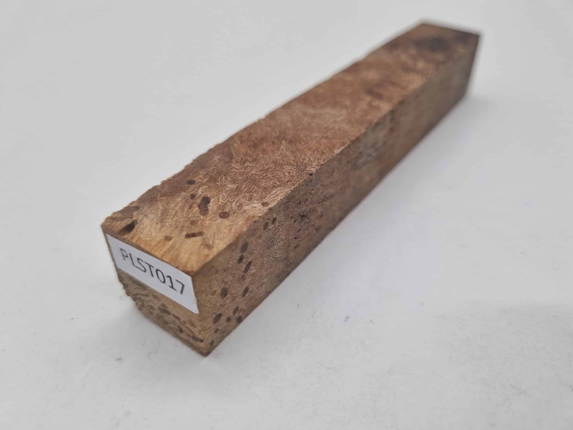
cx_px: 286
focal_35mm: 26
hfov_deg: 67.3
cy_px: 215
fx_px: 430
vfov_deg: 53.1
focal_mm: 5.4
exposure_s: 1/474
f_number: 1.8
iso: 50
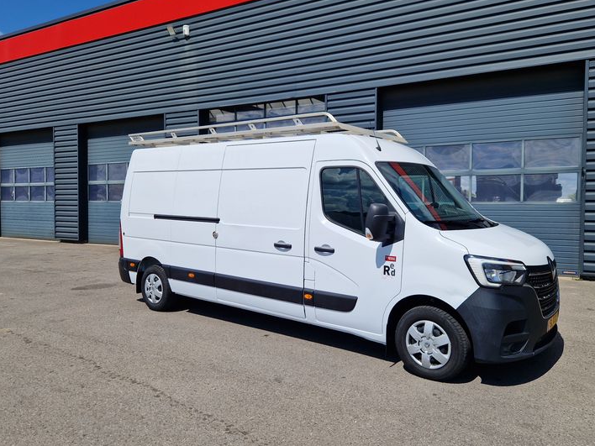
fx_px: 447
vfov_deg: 53.1
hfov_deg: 67.1
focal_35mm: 26
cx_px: 333
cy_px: 218
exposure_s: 1/29412
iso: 50
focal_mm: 5.4
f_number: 1.8
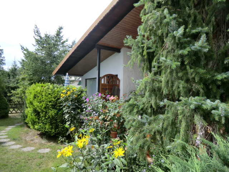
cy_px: 86
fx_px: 159
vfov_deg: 56.8
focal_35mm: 24
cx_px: 114
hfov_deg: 71.6
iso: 64
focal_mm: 4.3
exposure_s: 1/500
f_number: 3.2
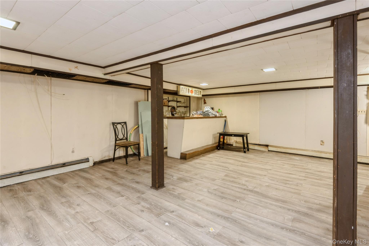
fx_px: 164
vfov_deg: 73.8
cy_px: 123
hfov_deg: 96.7
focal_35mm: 16
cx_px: 184
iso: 200
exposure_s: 1
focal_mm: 16
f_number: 9
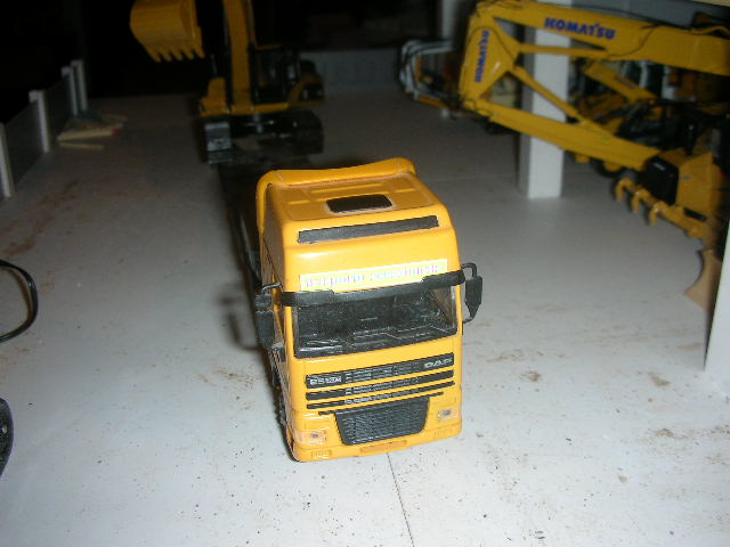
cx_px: 365
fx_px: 738
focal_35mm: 35
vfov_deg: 40.7
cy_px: 274
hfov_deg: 52.6
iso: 50
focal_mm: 5.8
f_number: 3
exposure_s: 1/60.1
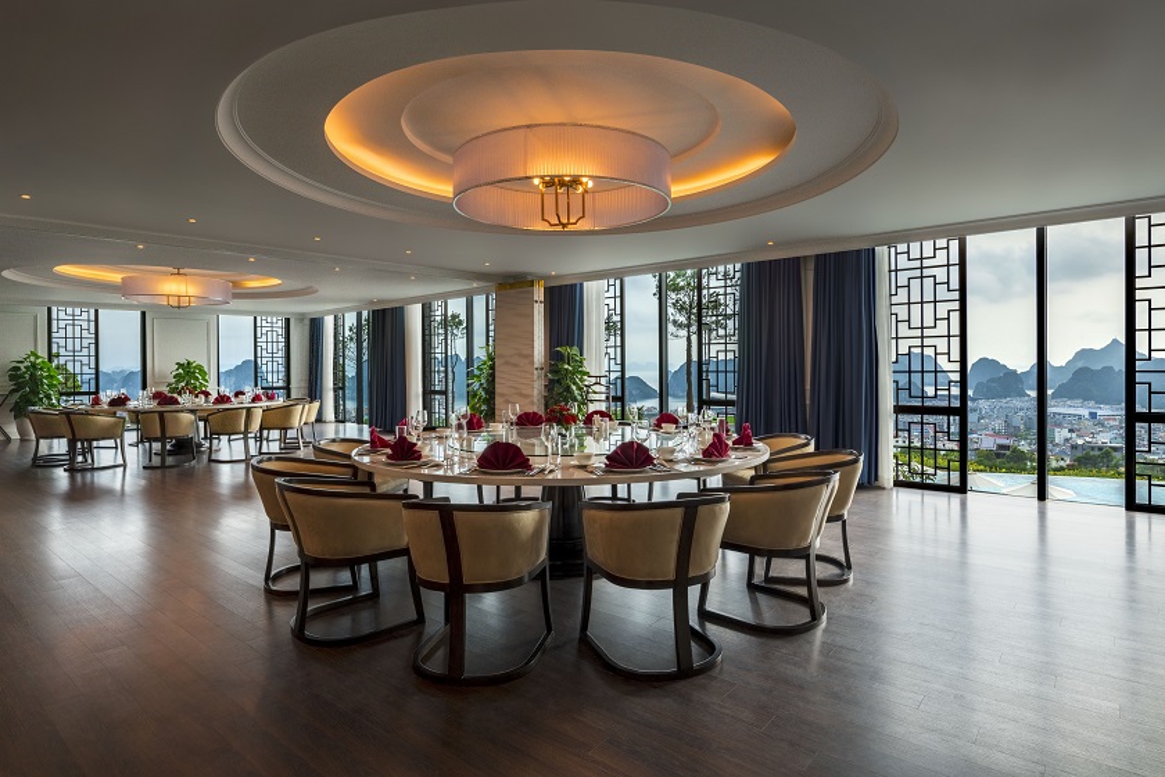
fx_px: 615
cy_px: 388
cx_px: 582
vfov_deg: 64.6
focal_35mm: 19
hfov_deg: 86.9
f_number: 13
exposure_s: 1/500
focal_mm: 19
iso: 80
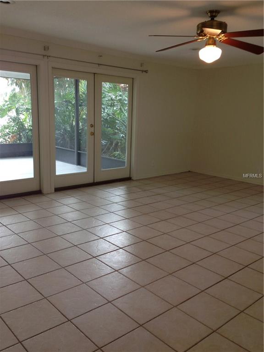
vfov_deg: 55.4
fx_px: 336
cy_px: 176
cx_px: 132
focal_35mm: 33
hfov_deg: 42.9
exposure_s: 1/30
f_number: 2.4
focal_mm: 4.12
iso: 50
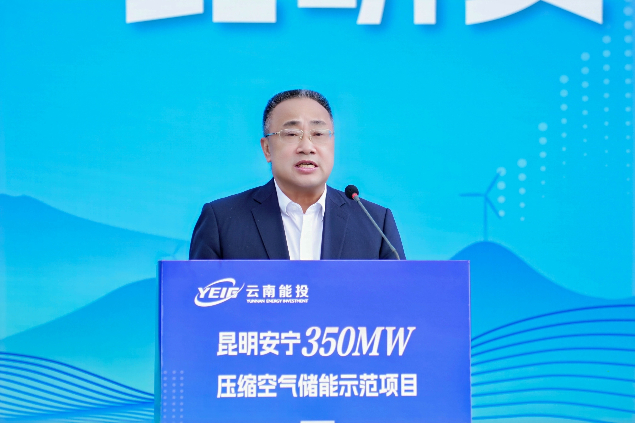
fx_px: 1975
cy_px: 212
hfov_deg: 18.3
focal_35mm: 112
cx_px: 318
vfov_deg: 12.2
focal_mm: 75
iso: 200
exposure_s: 1/1250
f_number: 2.8
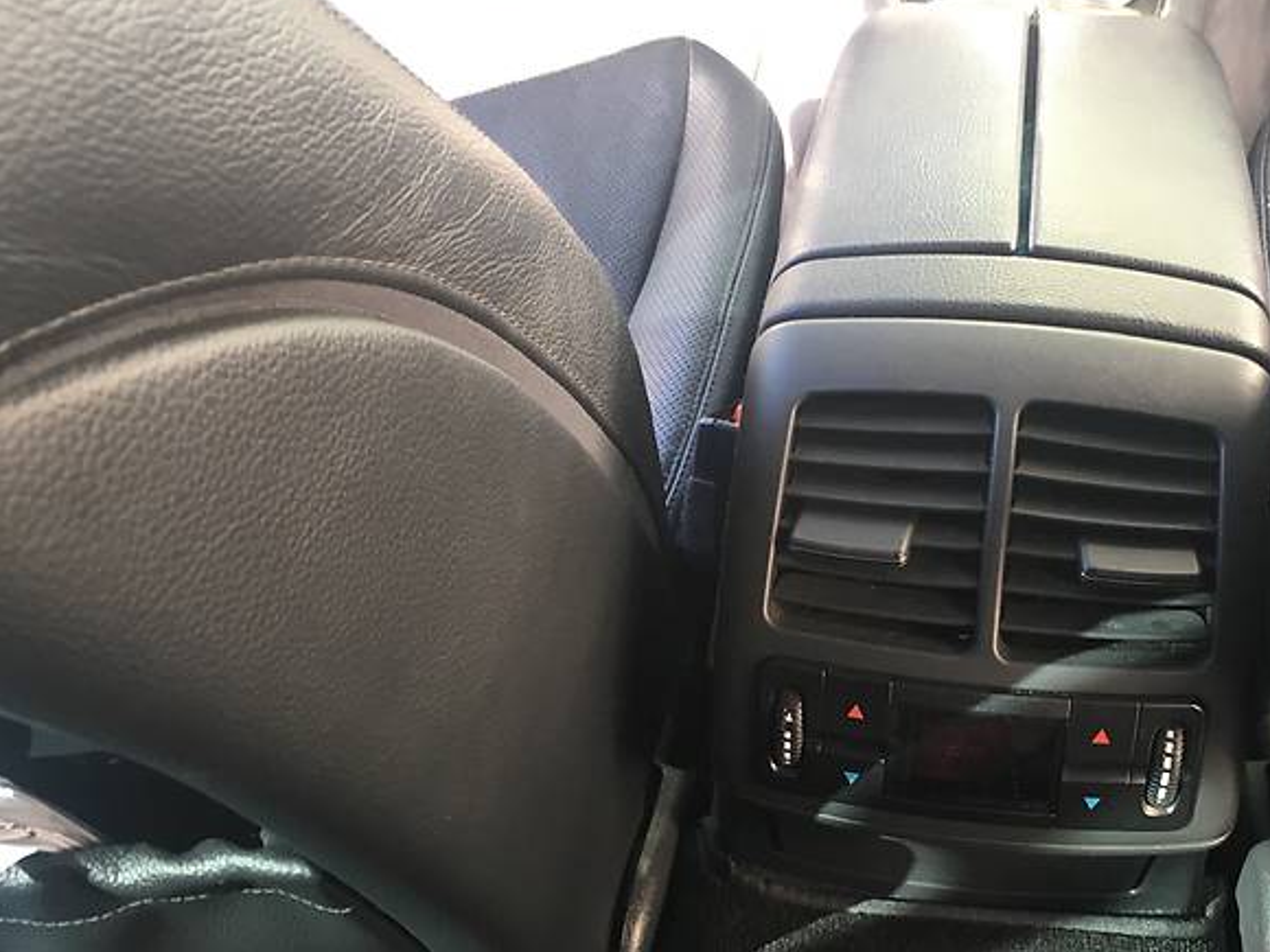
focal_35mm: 40
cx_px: 836
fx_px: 1468
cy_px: 597
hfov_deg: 46.1
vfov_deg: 35.8
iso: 64
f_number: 2.2
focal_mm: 4.2
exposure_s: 1/33
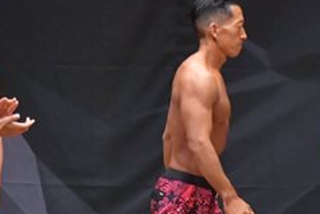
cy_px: 226
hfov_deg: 3.1
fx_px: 5843
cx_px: 231
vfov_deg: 2.1
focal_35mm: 657
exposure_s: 1/400
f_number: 5.6
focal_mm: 135
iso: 8000
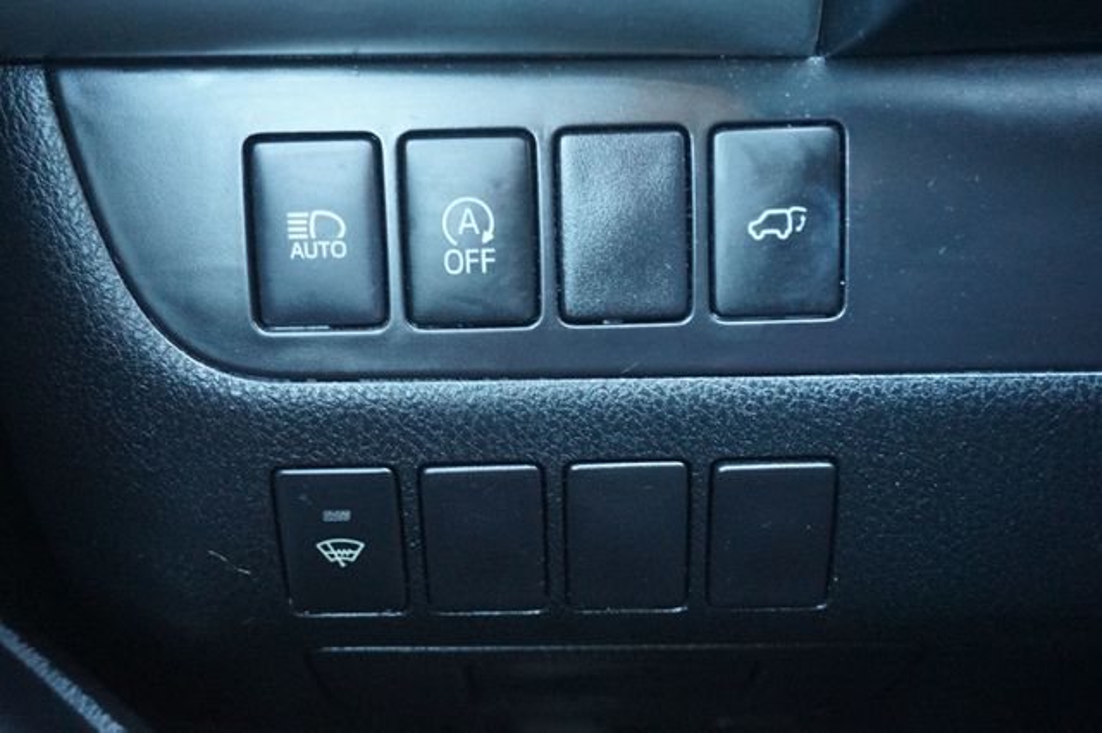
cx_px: 551
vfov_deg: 31.9
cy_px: 366
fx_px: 1285
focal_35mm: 42
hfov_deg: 46.4
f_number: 4.5
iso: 3200
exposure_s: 1/15
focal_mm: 28
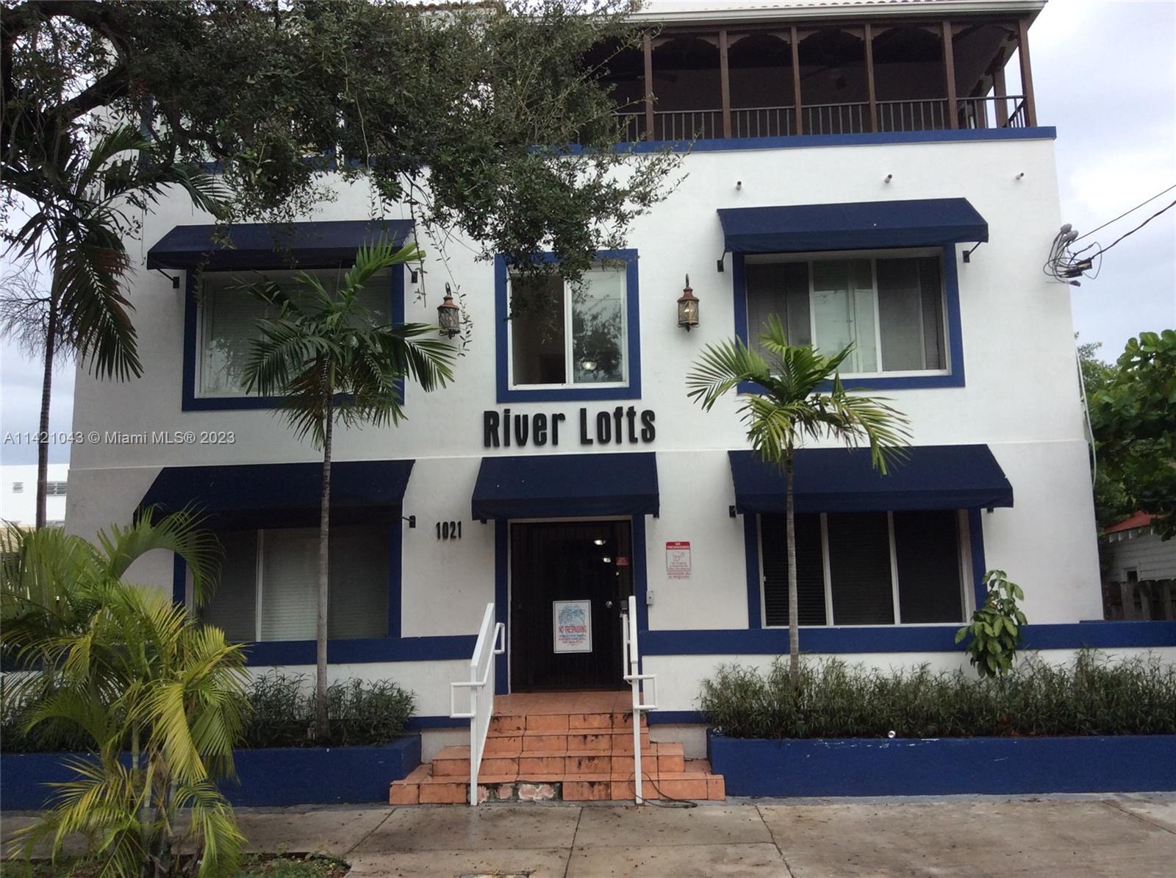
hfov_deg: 56.9
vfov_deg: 44.0
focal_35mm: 32
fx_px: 1085
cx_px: 588
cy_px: 439
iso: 32
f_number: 2.4
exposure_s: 1/1144
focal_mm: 3.3
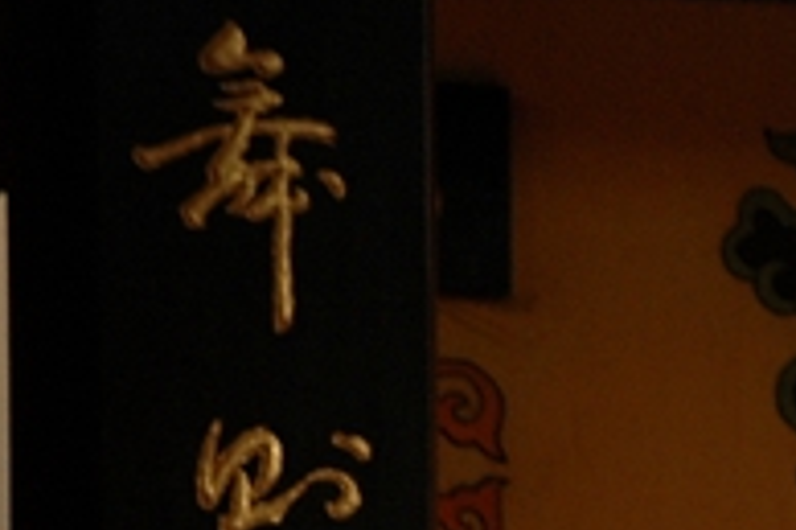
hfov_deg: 7.5
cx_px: 2076
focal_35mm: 253
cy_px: 1313
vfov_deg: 5.2
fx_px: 5589
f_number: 5.6
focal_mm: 32
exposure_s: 1/80
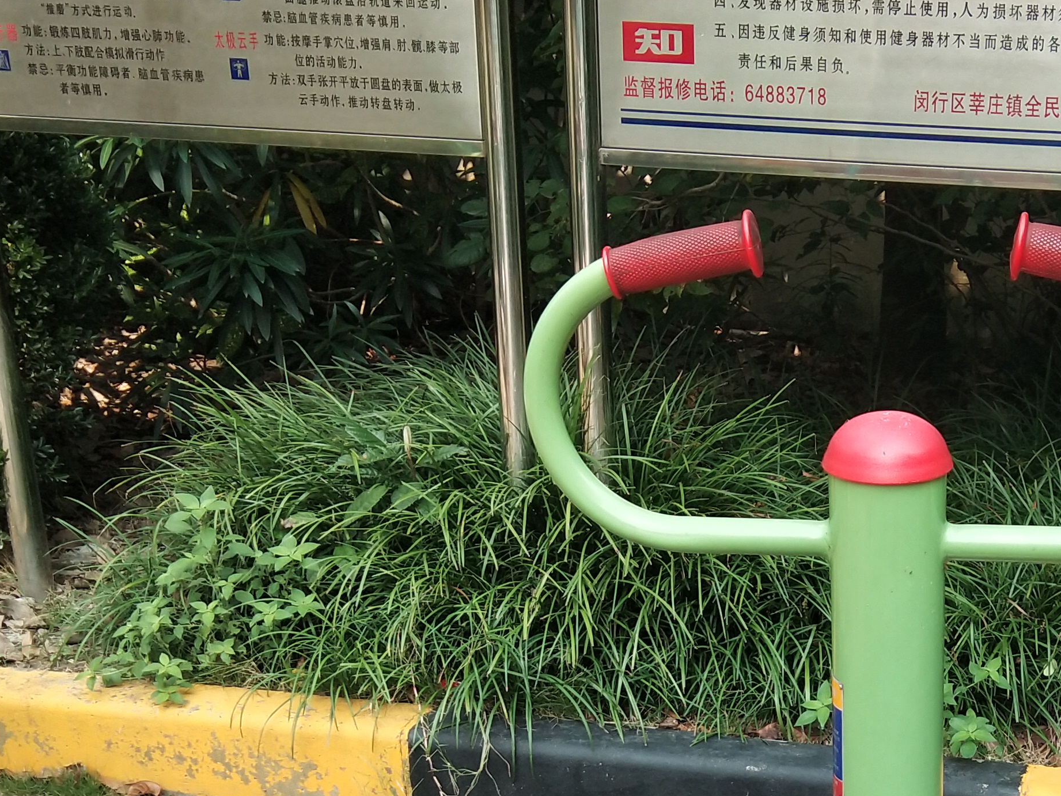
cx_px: 910
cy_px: 860
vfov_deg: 20.1
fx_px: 2146
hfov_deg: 27.0
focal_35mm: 70
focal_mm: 3.69
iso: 50
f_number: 2.2
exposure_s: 1/249
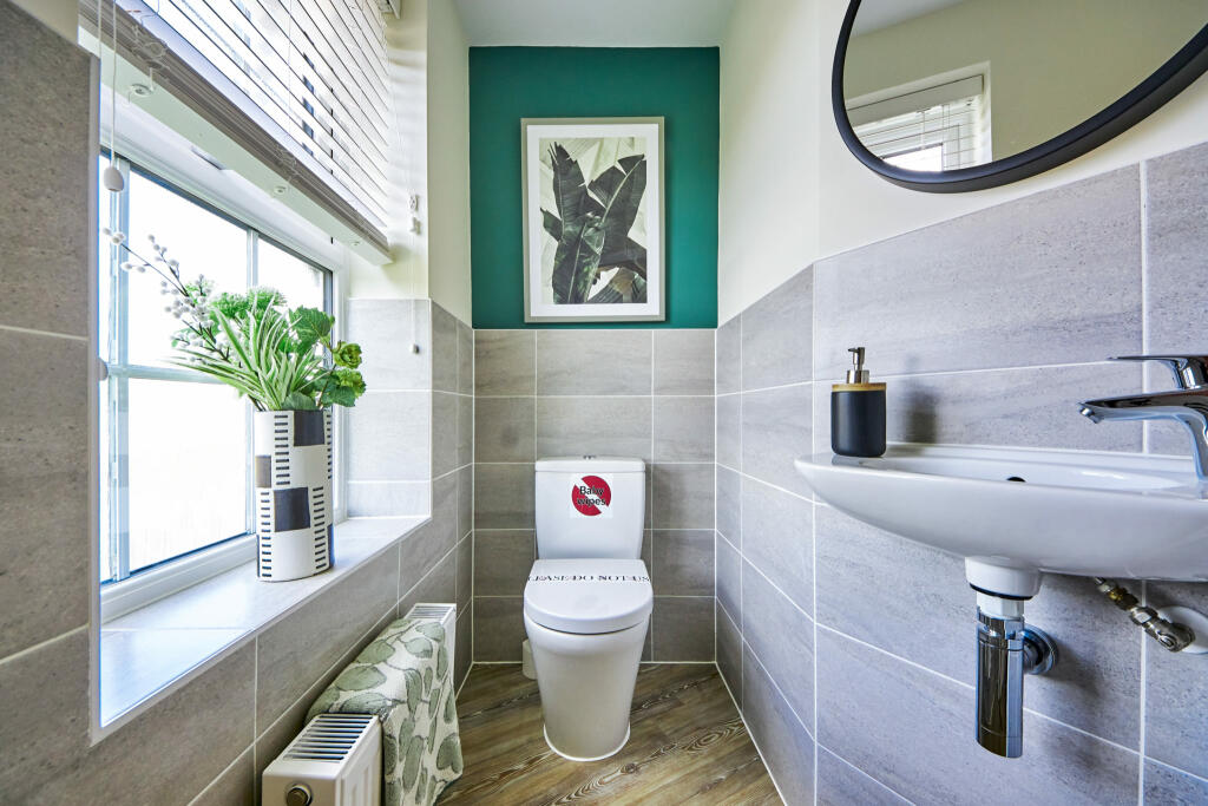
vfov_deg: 90.0
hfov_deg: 112.6
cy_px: 403
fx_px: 403
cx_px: 604
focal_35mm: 12
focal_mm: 8
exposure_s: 1/15
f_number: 9
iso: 320
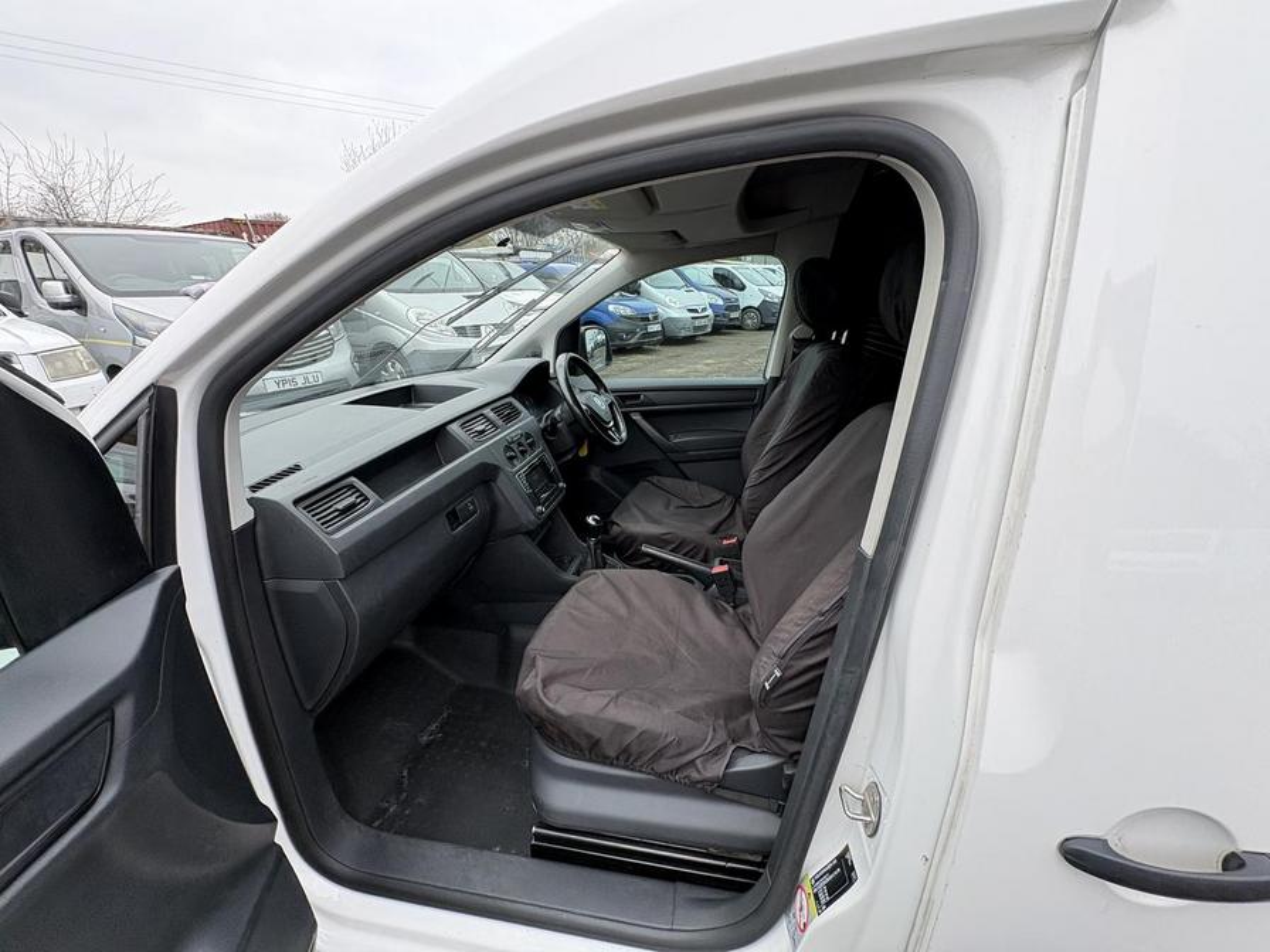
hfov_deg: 102.1
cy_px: 476
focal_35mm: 14
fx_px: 514
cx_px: 635
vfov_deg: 85.7
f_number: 2.2
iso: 64
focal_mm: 2.22
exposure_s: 1/208
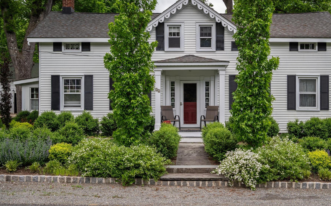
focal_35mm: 42
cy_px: 81
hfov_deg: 47.1
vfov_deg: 30.4
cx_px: 181
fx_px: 379
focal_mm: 36
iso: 100
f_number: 6.3
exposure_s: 1/160
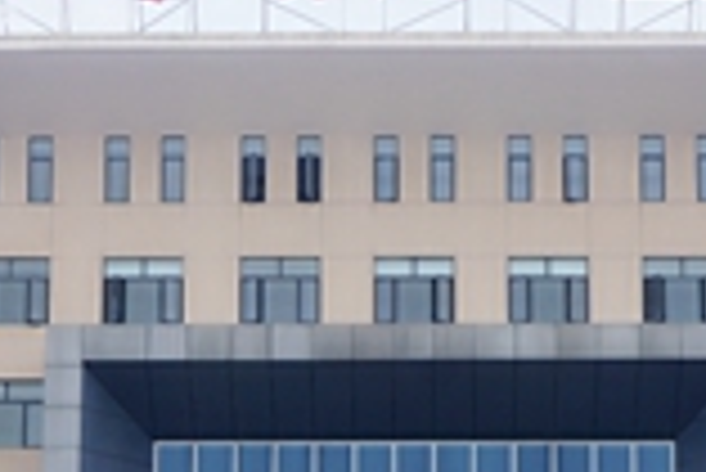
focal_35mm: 126
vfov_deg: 10.8
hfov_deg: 16.2
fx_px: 2473
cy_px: 494
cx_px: 382
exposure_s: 1/125
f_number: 13
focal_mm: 24
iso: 100
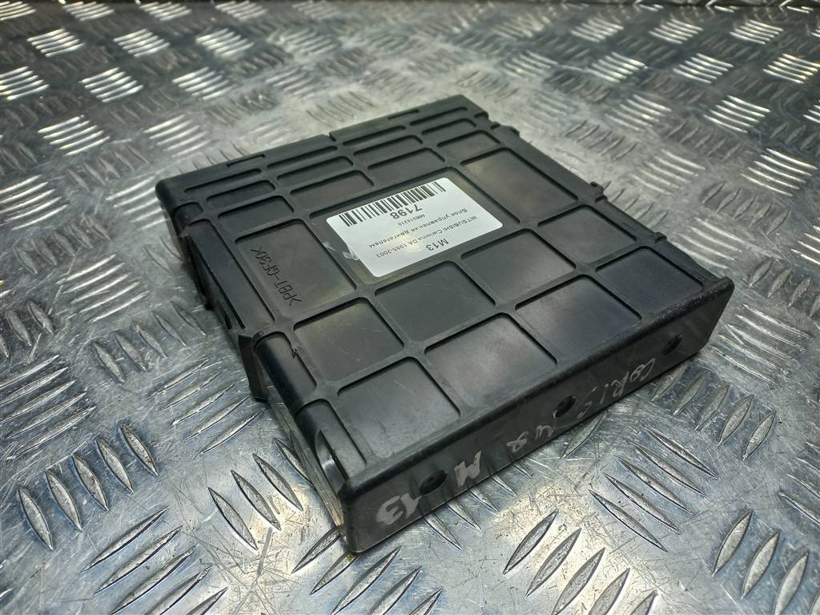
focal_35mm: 25
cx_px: 410
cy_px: 308
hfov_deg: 69.4
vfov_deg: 54.9
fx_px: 592
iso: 40
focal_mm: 4.6
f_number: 1.8
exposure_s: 1/100
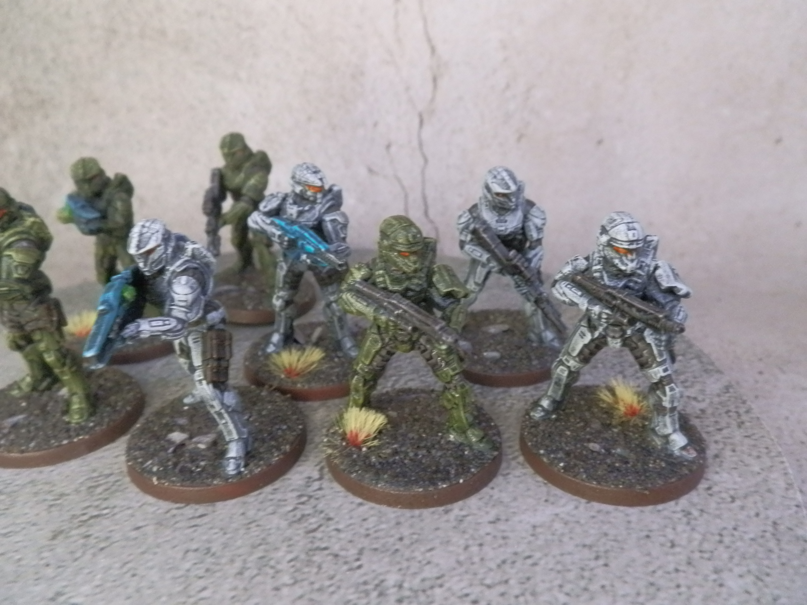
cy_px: 302
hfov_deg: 63.4
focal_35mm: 28
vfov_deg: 49.7
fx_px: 653
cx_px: 404
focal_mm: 5
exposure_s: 1/80
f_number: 3.1
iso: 400
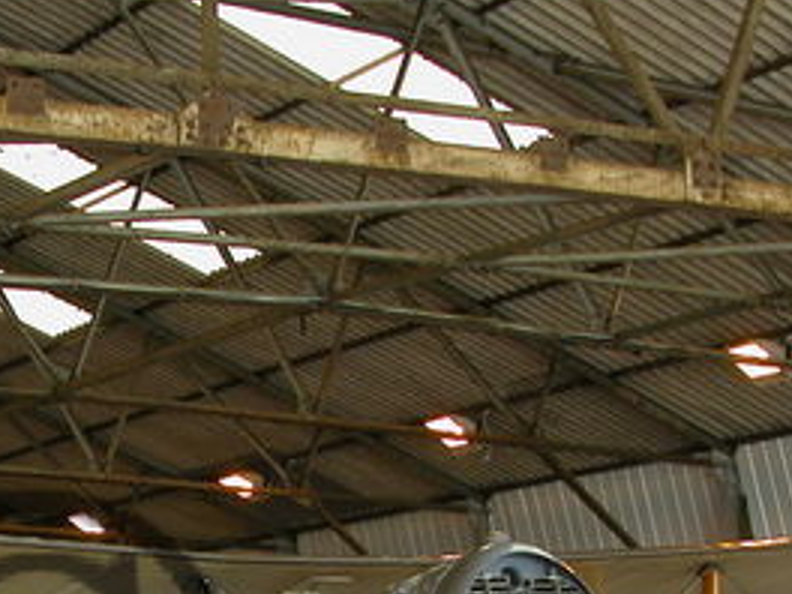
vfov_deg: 13.6
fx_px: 2425
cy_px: 687
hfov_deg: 18.2
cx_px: 33
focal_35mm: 106
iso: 100
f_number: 2.8
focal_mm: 8.9
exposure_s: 1/30
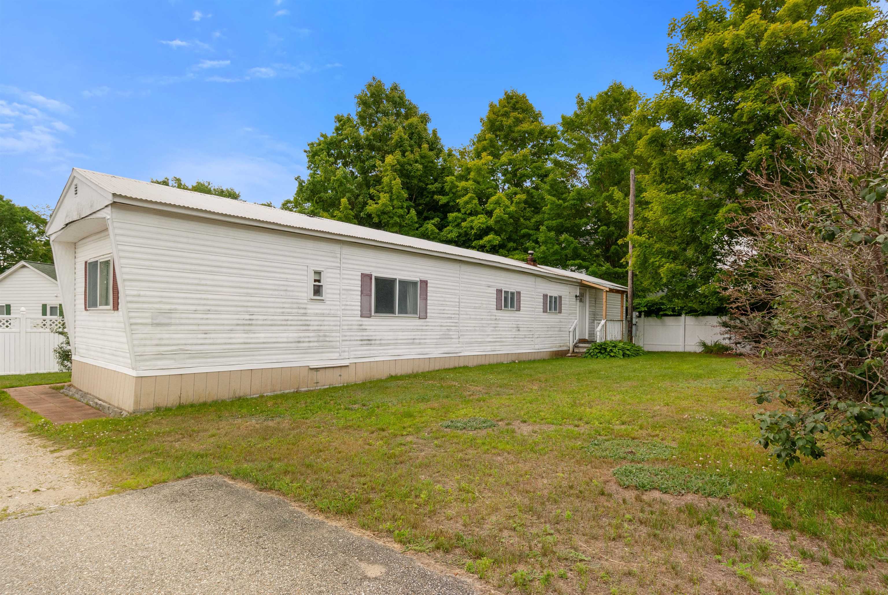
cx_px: 444
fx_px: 444
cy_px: 298
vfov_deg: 67.5
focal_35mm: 18
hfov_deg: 89.9
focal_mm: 12
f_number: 9
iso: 200
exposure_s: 1/320
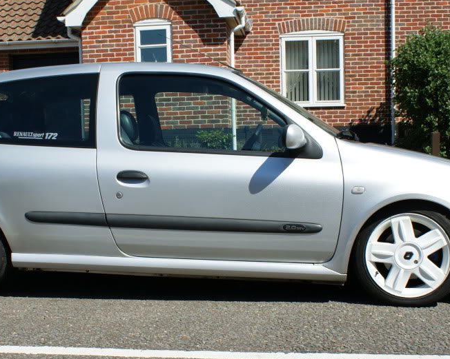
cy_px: 194
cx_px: 200
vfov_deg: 28.6
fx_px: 706
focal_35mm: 53
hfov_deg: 35.3
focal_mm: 24
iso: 100
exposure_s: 1/200
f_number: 10
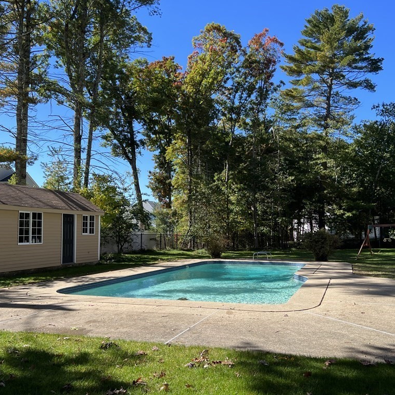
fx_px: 400
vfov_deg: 52.5
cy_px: 198
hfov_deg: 52.5
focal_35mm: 31
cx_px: 212
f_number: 1.5
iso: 50
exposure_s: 1/2045
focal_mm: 5.7
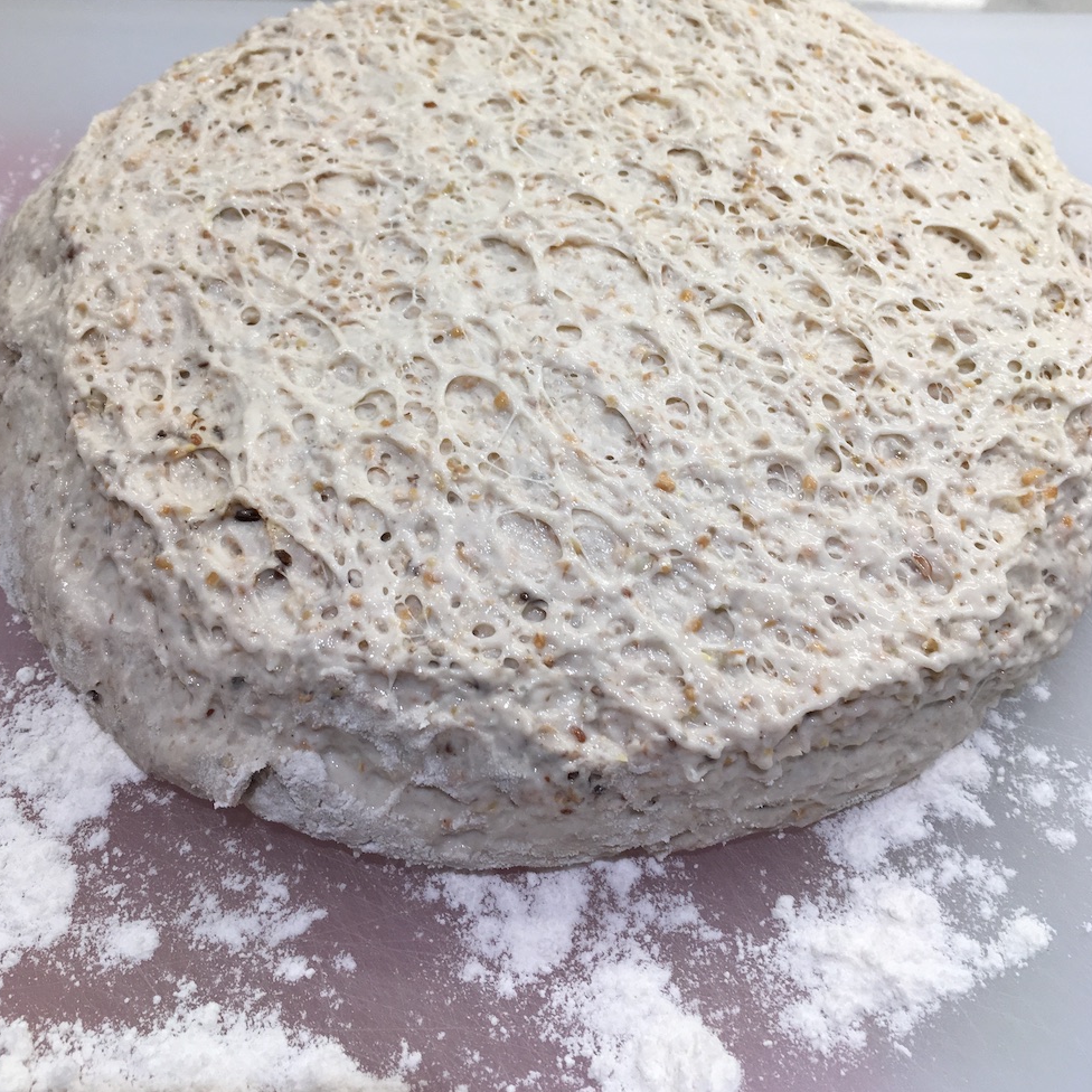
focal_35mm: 35
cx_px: 554
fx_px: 1249
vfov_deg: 46.6
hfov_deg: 47.2
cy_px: 381
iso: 25
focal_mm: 4.15
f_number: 2.2
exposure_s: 1/60
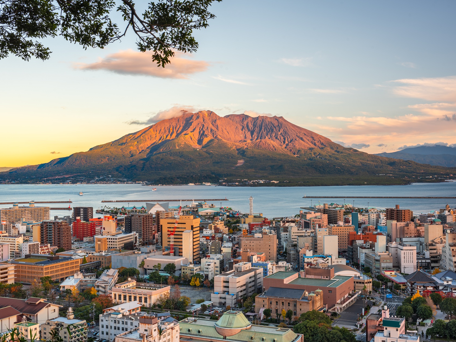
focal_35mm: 46
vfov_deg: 31.5
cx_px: 210
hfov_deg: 41.2
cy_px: 170
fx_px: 606
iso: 64
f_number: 11
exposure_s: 1/25
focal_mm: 42
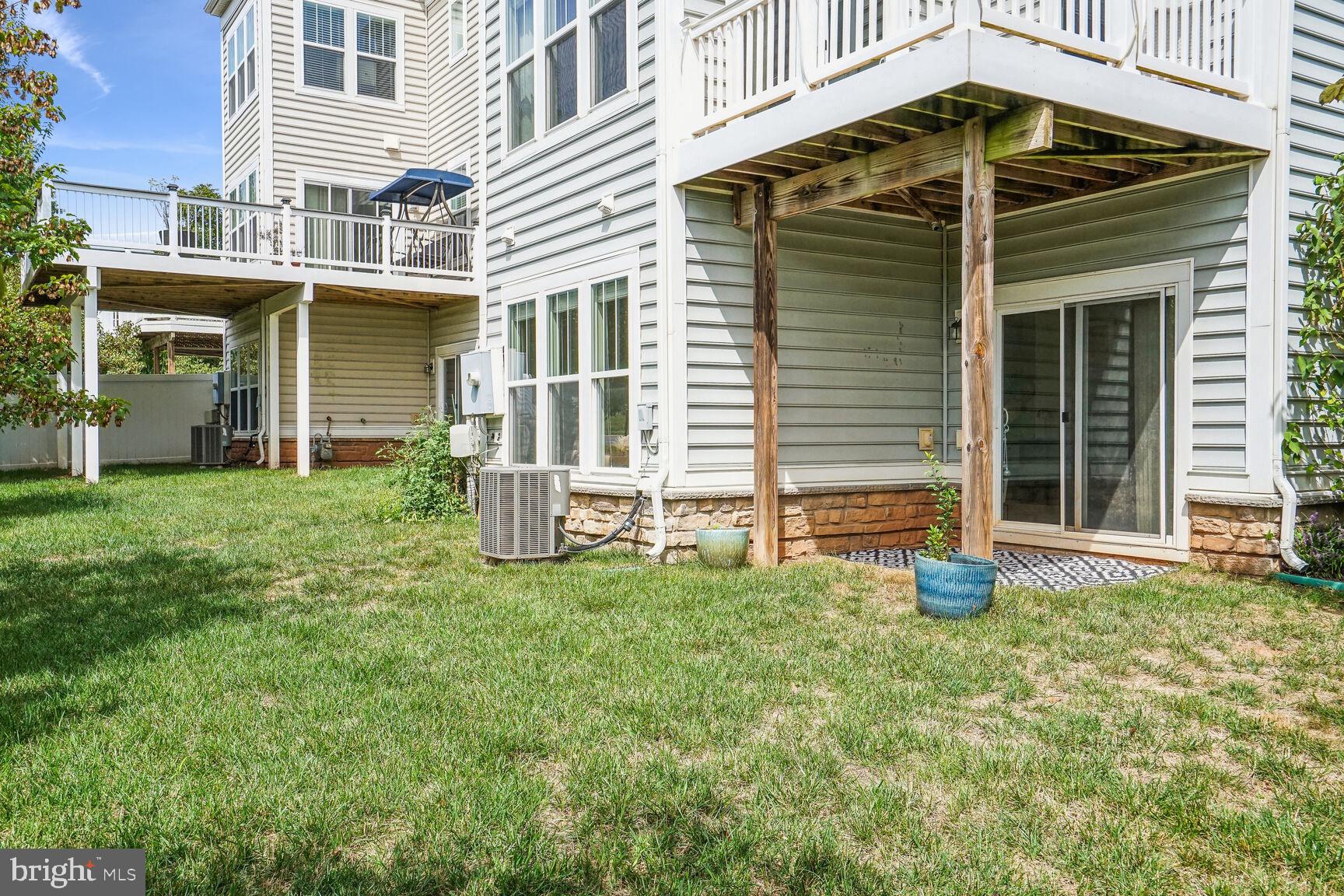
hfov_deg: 63.7
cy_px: 448
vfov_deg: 45.0
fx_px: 1083
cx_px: 672
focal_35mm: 29
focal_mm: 29
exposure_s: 1/800
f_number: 9
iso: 800
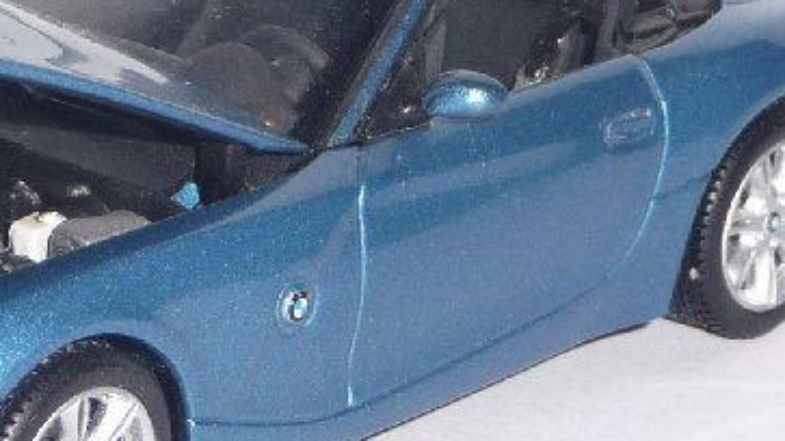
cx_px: 82
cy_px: 201
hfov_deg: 9.7
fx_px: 4599
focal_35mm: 221
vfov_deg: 5.5
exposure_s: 1/30
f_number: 4.3
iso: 100
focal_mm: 9.3
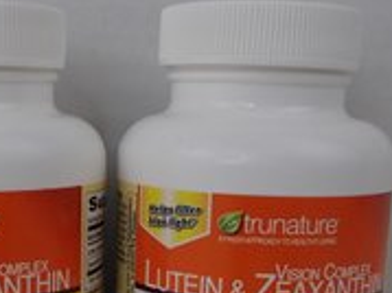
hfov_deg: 27.1
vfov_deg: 20.2
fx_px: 803
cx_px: 100
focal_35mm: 71
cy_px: 277
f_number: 4.7
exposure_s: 1/160
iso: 100
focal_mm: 6.64
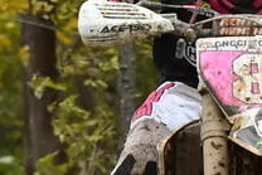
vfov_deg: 1.9
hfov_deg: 2.9
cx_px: 206
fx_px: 5222
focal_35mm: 717
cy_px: 203
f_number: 5
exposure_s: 1/1250
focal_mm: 102
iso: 2000
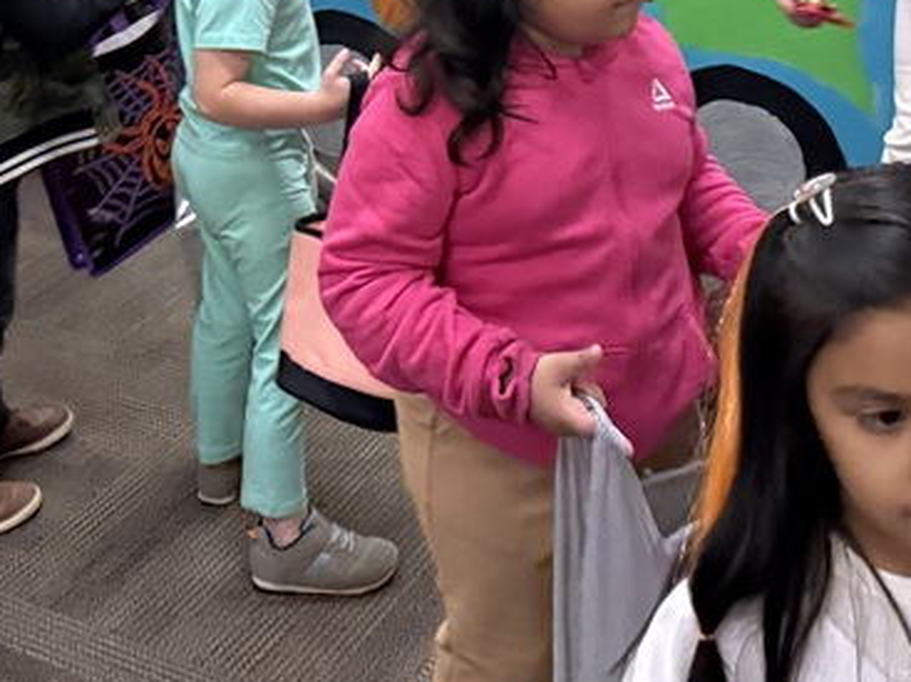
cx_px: 400
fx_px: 1763
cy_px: -236
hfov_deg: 29.0
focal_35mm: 67
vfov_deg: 19.9
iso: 800
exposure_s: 1/57
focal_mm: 6.76
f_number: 1.78
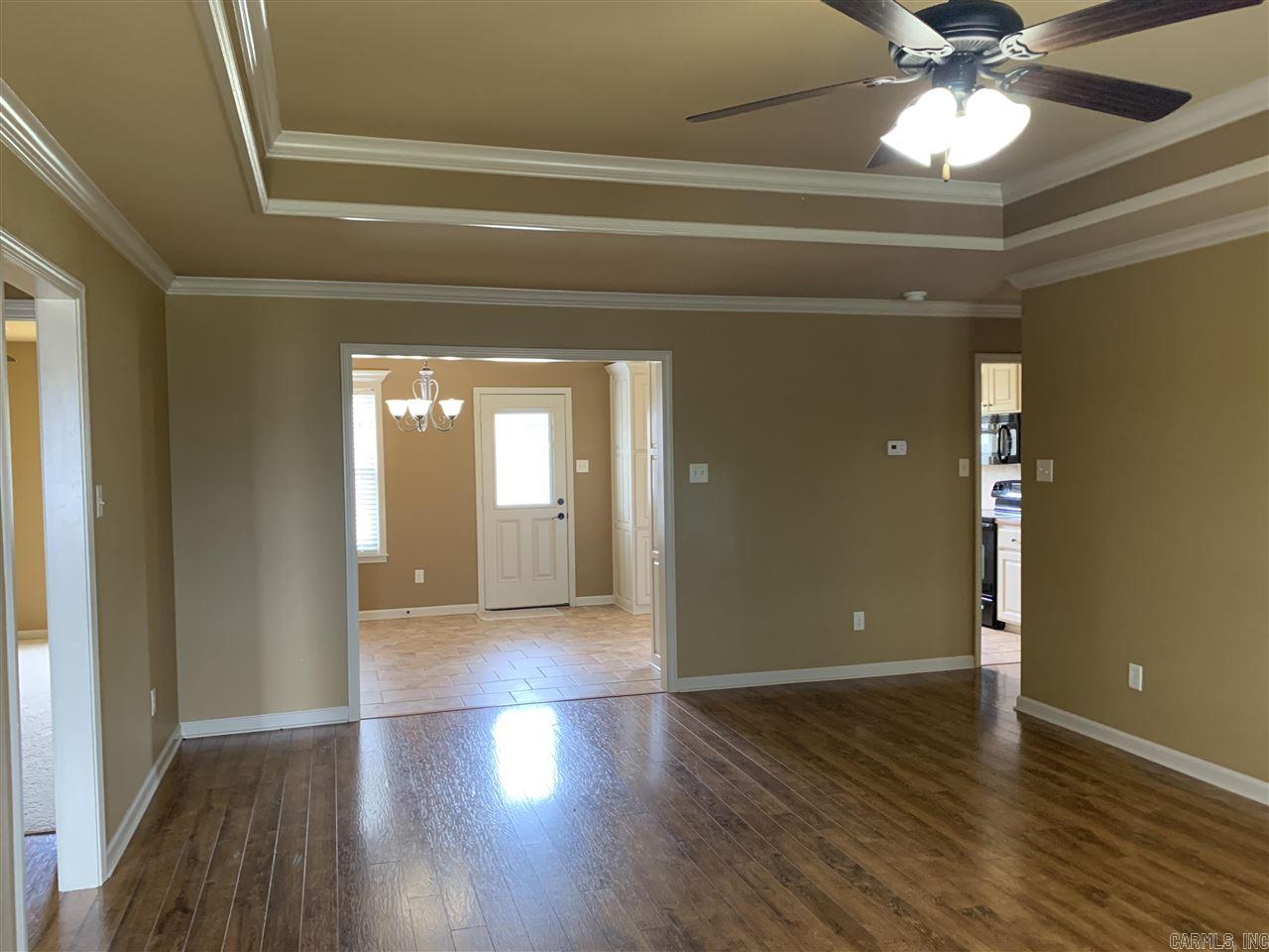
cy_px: 476
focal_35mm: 26
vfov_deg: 53.1
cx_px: 634
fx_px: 953
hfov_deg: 67.3
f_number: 1.8
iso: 250
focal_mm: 4.25
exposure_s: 1/60
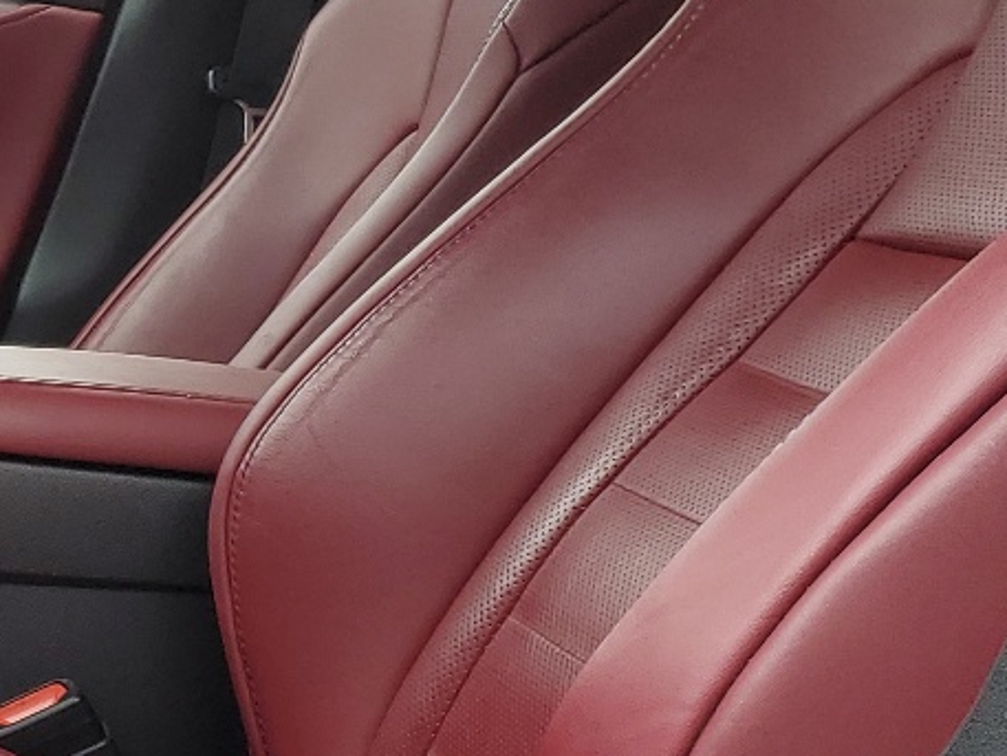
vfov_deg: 16.2
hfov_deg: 18.7
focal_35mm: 91
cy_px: 417
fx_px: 2648
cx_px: -551
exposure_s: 1/256
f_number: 1.5
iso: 50
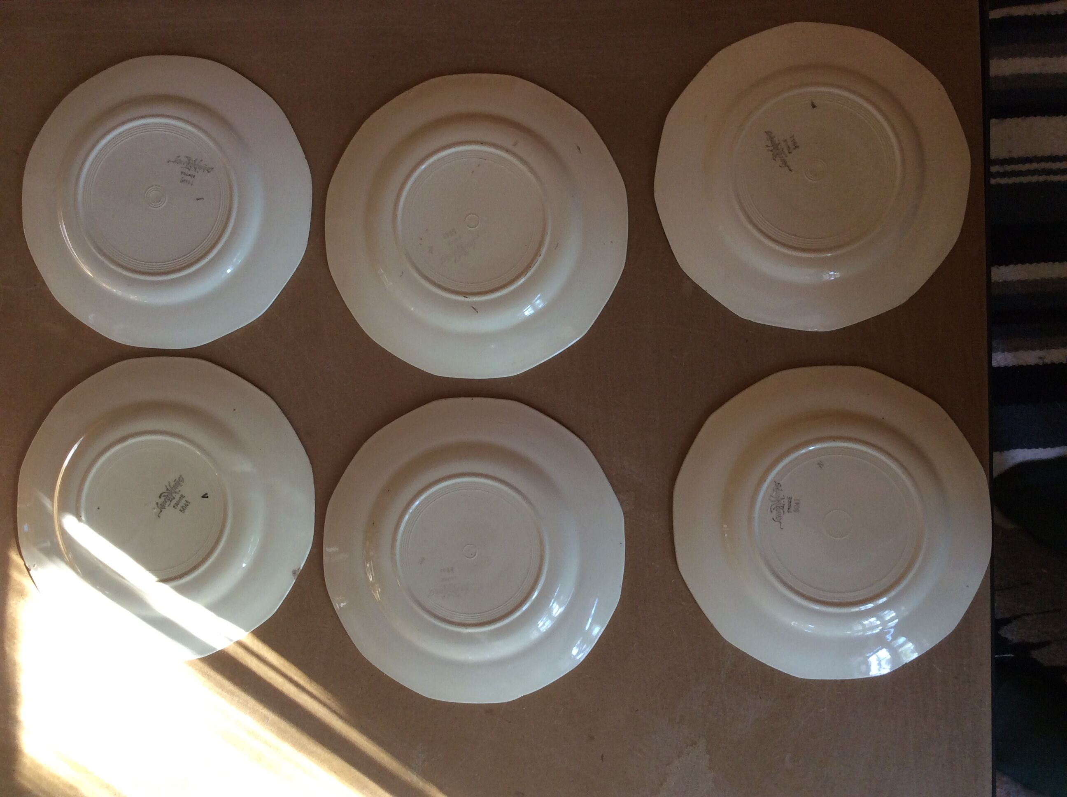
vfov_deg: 44.1
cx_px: 534
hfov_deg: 56.9
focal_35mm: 32
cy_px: 398
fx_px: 985
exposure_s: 1/25
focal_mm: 3.3
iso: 64
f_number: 2.4
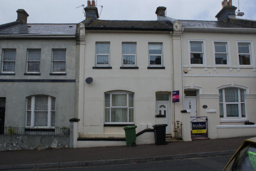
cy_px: 86
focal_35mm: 30
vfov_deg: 43.7
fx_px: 214
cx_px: 128
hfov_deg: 61.9
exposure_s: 1/640
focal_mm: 20
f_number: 5
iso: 100
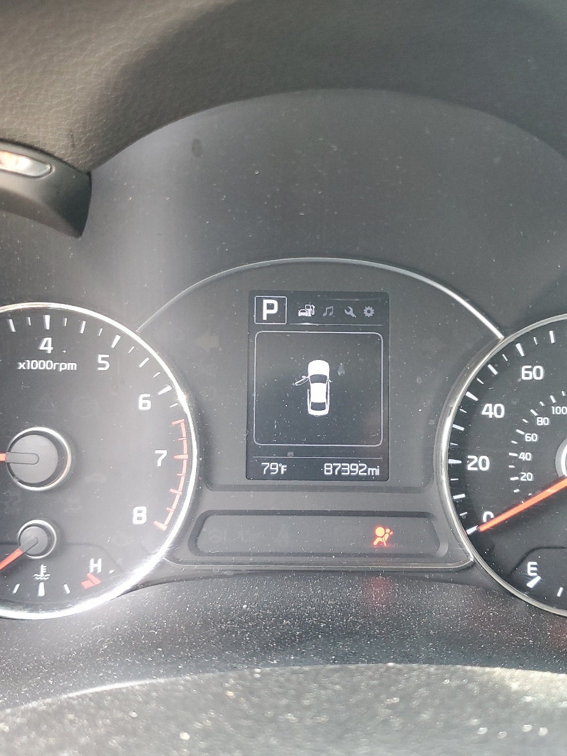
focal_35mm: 35
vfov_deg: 52.6
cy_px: 380
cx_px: 297
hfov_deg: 40.7
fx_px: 765
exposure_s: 1/60.2
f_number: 1.5
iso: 141
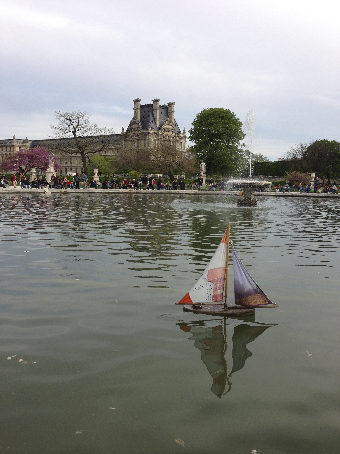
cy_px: 227
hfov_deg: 42.9
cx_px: 170
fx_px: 432
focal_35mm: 33
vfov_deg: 55.4
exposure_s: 1/834
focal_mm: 4.13
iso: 50
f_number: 2.4
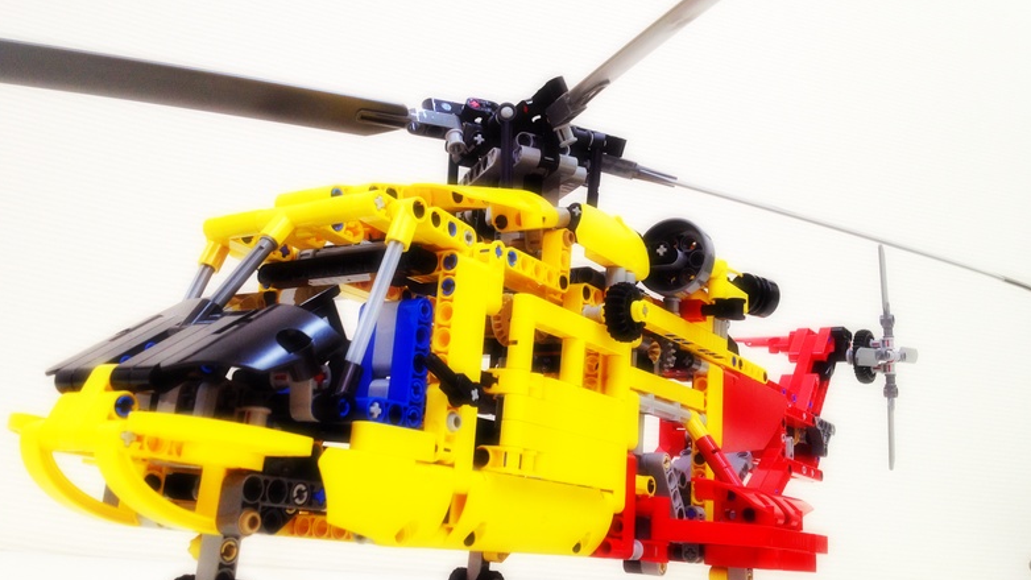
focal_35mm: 39
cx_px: 509
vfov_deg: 30.4
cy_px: 286
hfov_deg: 51.6
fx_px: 1066
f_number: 2.4
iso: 64
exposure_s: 1/20
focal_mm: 4.28
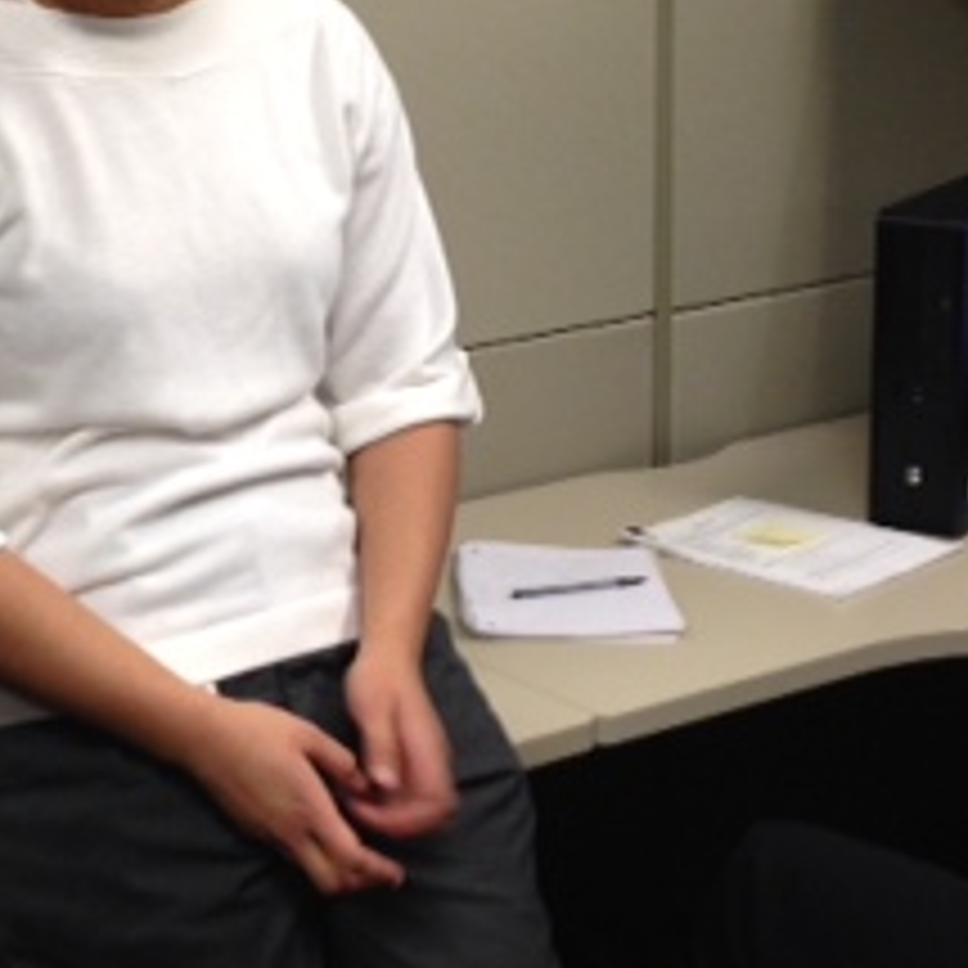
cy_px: 315
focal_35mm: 87
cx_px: 351
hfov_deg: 19.9
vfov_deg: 19.9
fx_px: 2752
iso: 80
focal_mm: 4.12
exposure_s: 1/20
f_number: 2.4
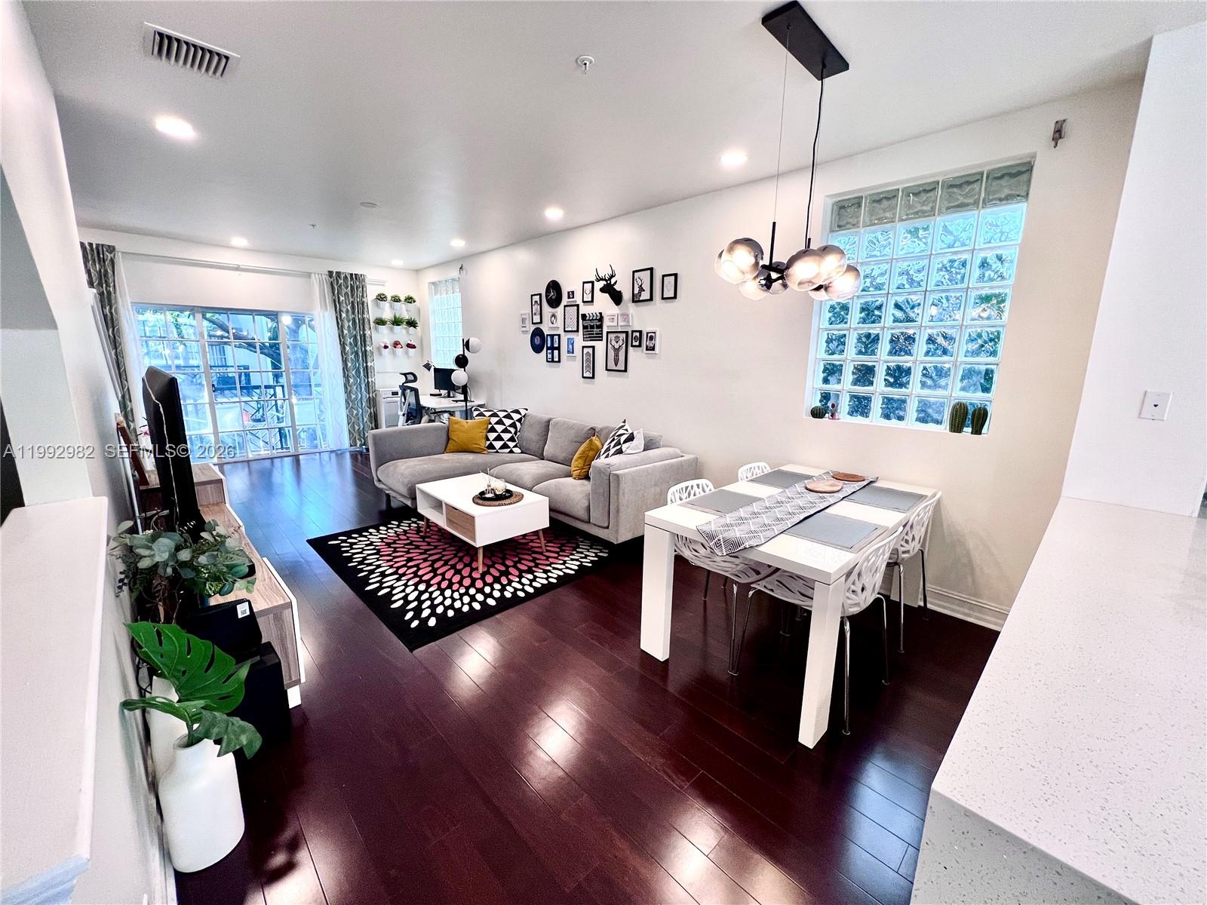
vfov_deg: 89.9
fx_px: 453
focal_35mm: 13
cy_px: 452
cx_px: 604
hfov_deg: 106.2
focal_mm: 1.57
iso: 125
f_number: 1.8
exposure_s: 1/120
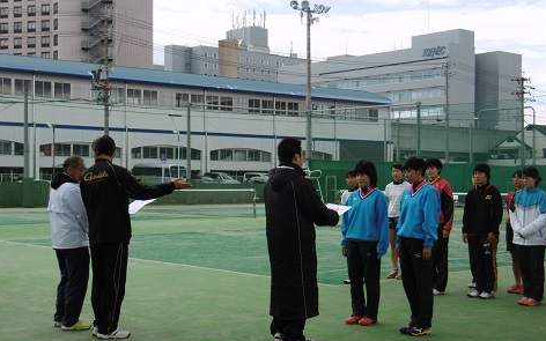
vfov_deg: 23.5
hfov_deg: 36.9
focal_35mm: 55
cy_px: 190
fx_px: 818
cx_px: 274
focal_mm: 9.2
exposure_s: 1/320
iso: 100
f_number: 4
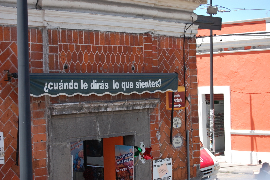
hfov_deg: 24.6
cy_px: 90
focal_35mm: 82
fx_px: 618
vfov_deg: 16.5
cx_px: 135
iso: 360
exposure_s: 1/500
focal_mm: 55
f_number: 5.6
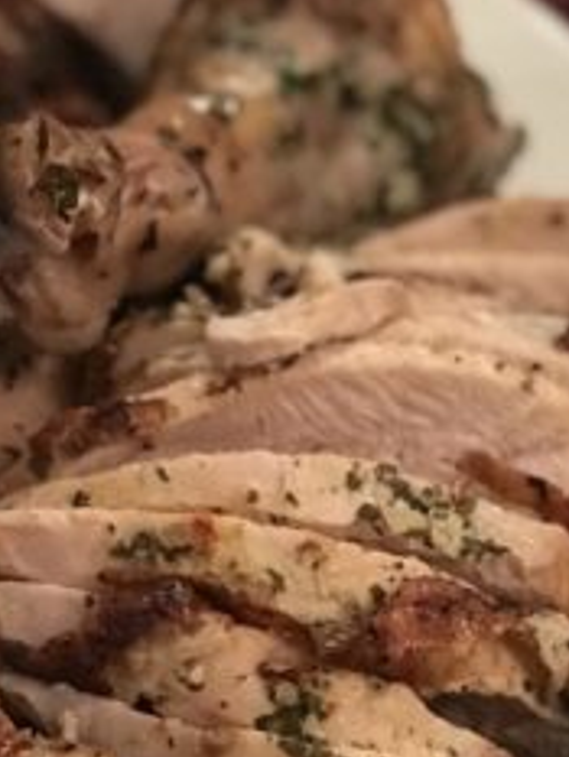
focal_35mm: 163
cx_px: 254
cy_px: 398
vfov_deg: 12.1
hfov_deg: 9.1
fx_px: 3569
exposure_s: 1/60
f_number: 2.8
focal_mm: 6.6
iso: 1000
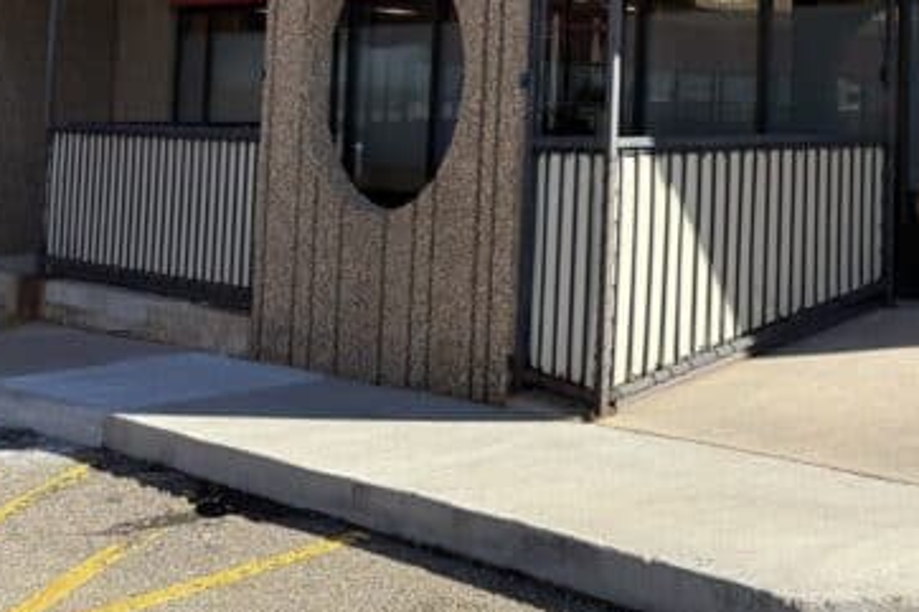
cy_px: -20
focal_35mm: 53
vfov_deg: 24.2
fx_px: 1352
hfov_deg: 34.5
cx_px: 899
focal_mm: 6.76
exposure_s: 1/2000
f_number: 1.78
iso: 80
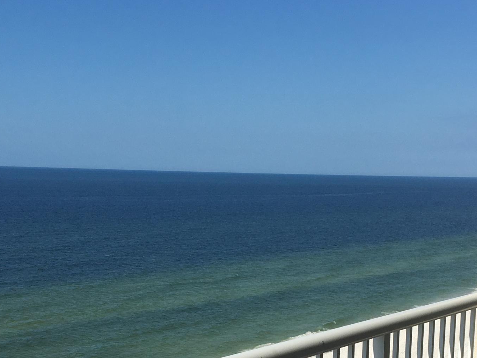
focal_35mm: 64
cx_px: 286
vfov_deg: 22.1
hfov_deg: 30.2
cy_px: 354
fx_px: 882
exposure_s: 1/3663
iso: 25
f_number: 2.2
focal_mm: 4.15
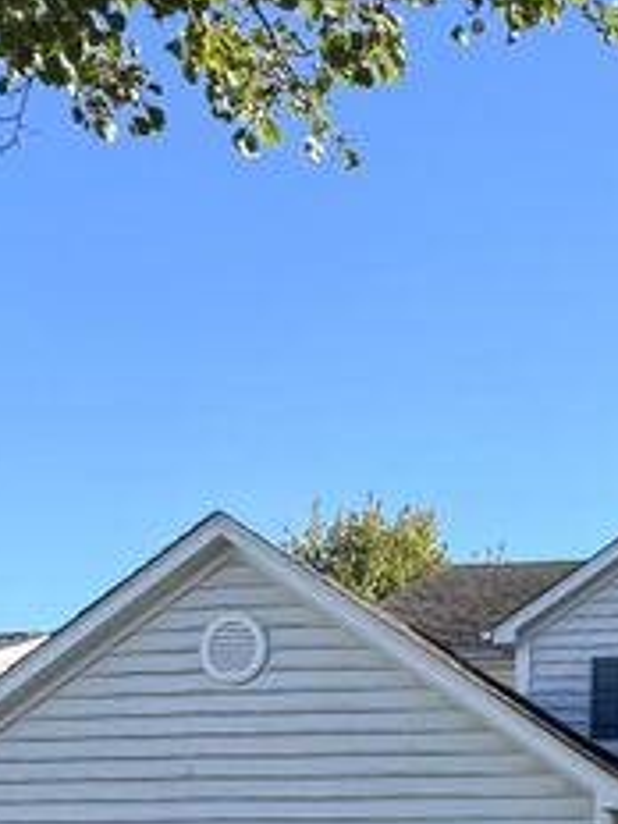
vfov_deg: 24.8
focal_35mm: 69
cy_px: 1050
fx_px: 1642
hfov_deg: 19.3
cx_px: 860
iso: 80
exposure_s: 1/2174
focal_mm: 6.76
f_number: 1.78
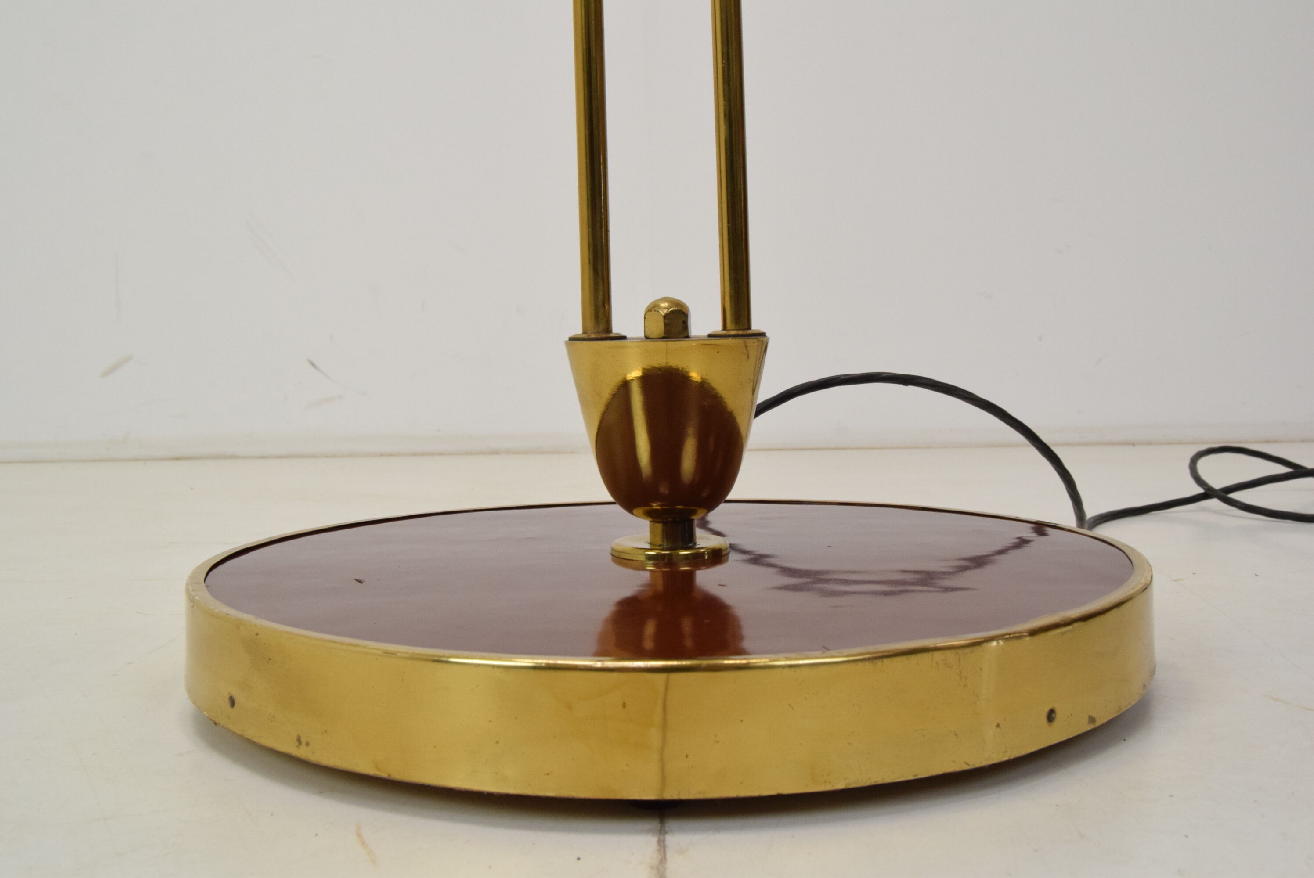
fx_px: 1315
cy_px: 439
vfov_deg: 36.9
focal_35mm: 36
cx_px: 657
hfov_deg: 53.1
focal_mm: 24
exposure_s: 1/100
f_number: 11
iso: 1600
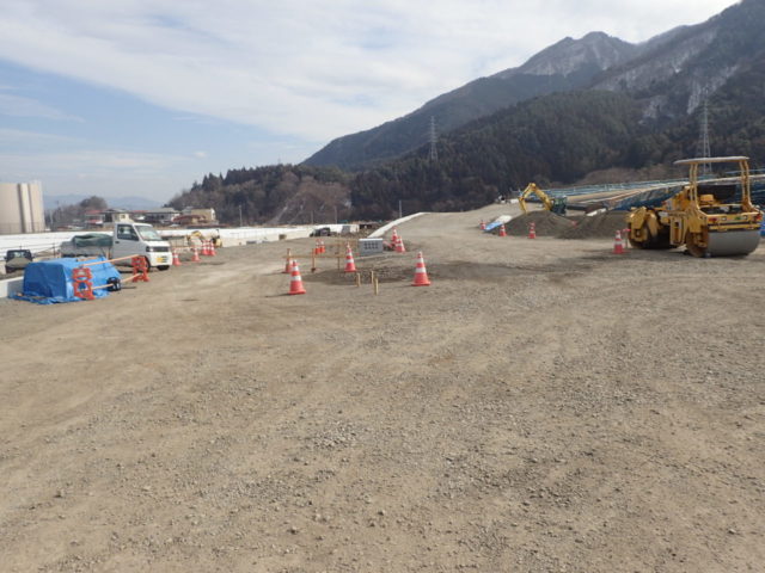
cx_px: 382
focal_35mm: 25
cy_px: 286
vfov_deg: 54.9
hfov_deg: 69.4
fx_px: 552
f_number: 8
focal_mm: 4.5
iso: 100
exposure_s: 1/200
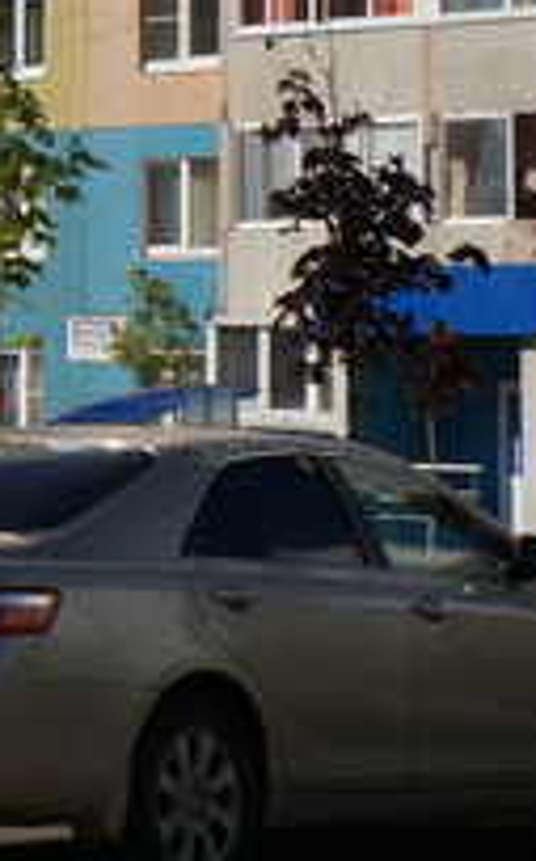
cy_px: -110
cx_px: -983
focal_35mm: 153
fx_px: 3586
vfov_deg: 13.4
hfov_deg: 7.6
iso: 200
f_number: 9
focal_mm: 24
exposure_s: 1/800
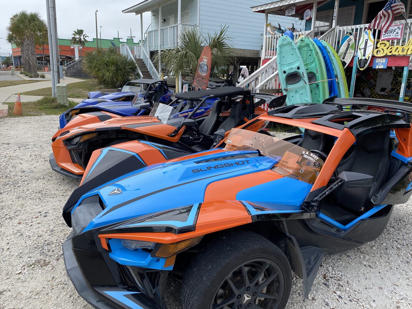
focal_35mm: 26
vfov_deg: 53.1
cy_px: 154
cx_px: 206
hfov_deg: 67.3
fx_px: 309
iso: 32
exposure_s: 1/2268
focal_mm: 4.25
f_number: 1.8
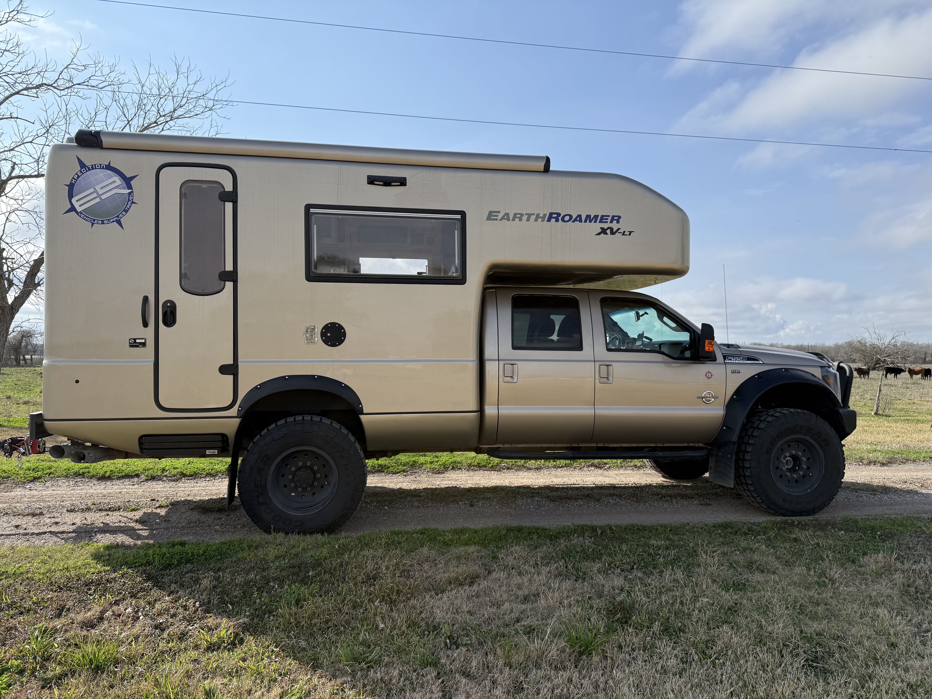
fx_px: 646
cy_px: 350
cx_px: 466
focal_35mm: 24
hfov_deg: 71.6
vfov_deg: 56.8
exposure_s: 1/5714
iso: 80
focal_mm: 6.76
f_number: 1.78
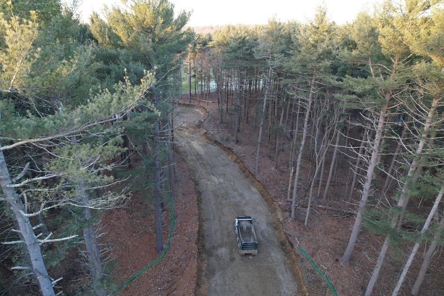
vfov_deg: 57.2
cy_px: 148
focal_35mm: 22
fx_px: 271
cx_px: 222
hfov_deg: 78.6
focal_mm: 8.38
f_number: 2.8
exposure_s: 1/40
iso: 120
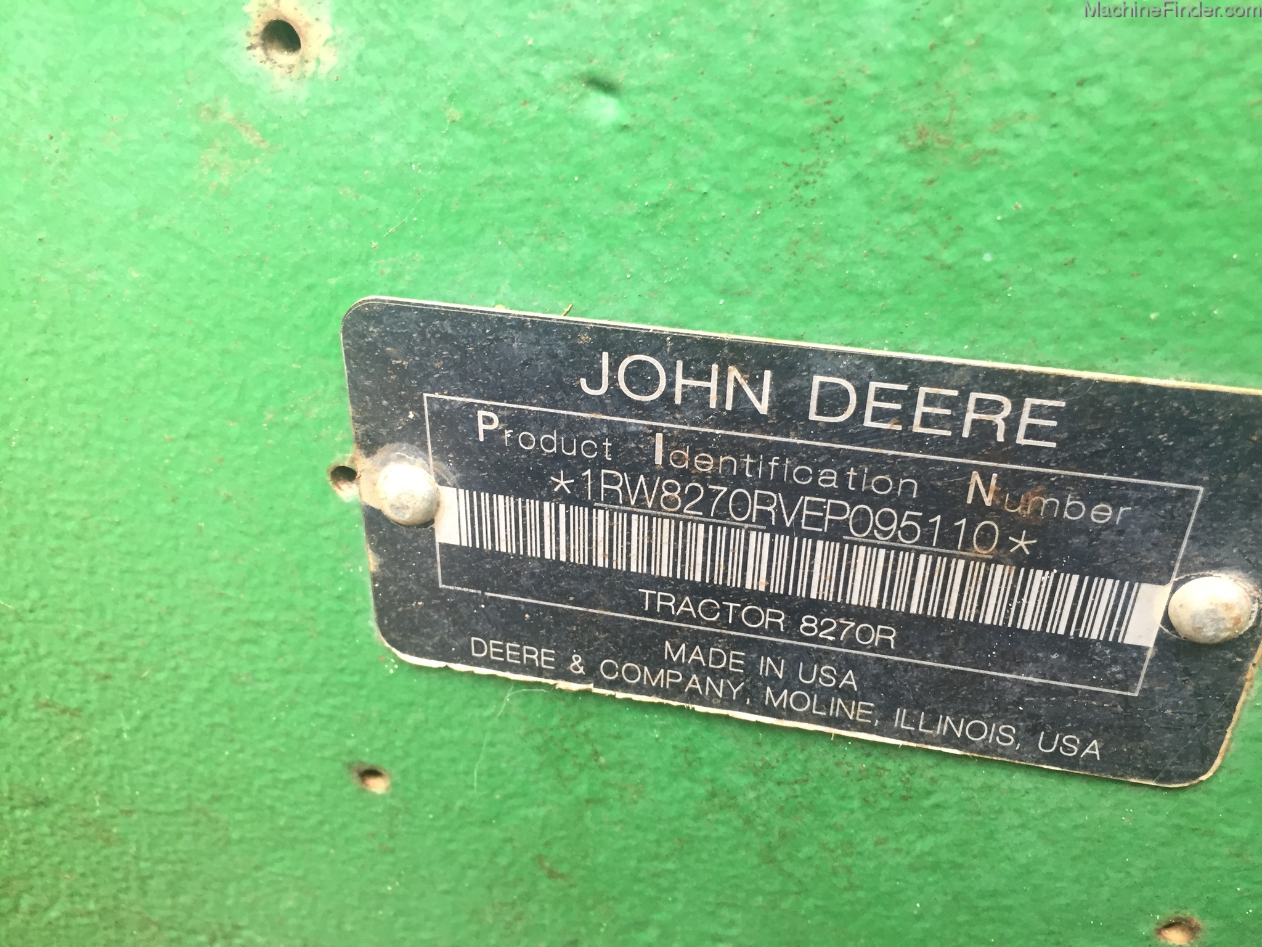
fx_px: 1057
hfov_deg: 61.7
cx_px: 631
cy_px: 474
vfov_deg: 48.2
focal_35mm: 29
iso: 40
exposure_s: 1/30
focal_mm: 4.15
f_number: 2.2
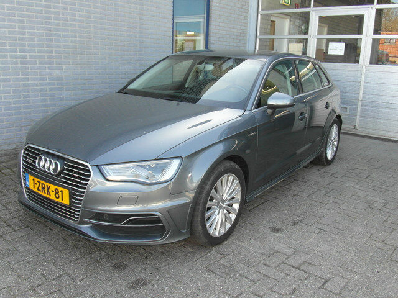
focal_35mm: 32
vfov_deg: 44.2
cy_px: 149
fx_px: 368
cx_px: 199
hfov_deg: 56.8
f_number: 5
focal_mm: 5.3
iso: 80
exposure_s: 1/30
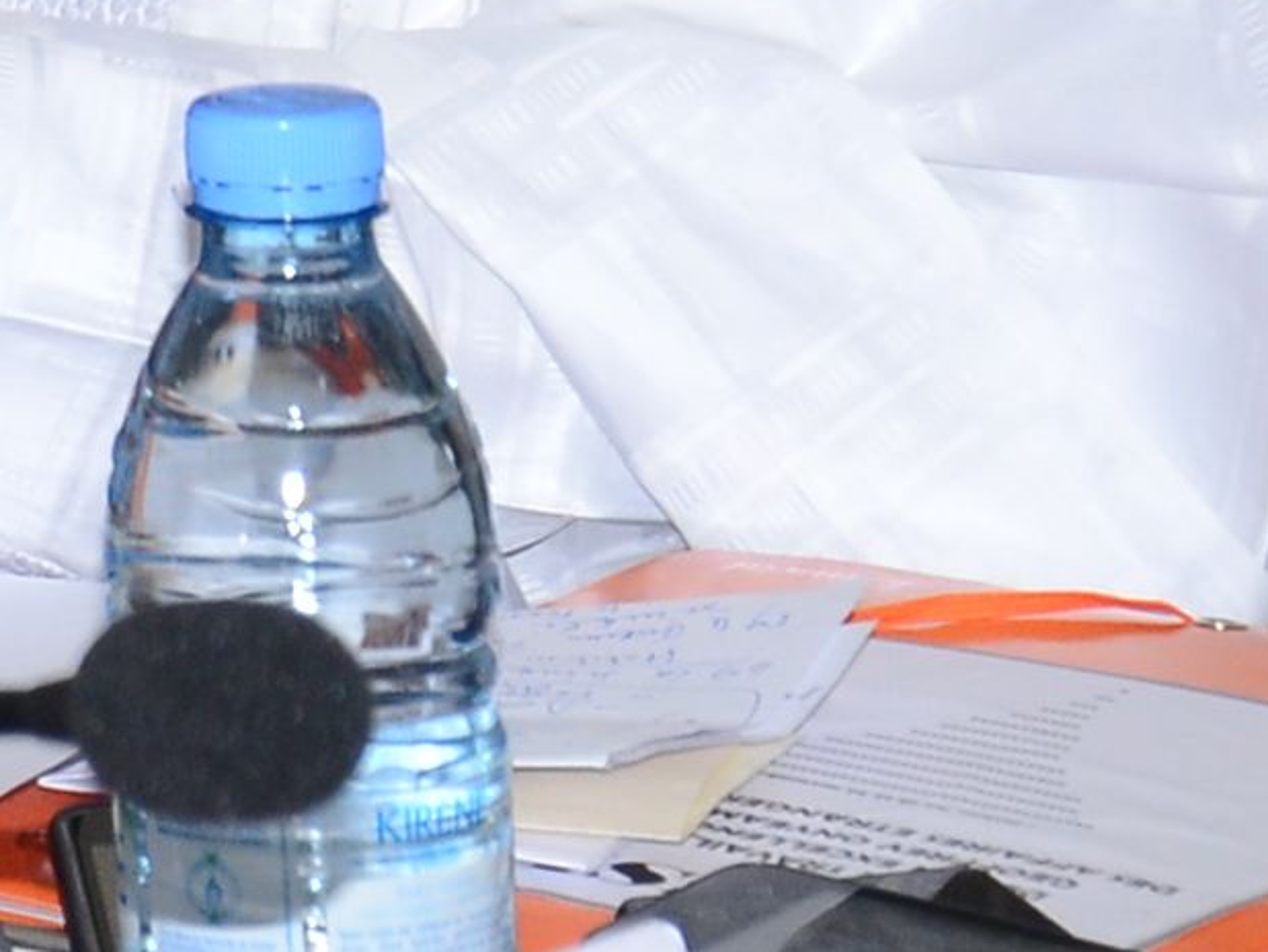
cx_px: -2415
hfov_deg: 3.9
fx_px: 18286
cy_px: -895
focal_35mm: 499
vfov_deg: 3.0
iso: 500
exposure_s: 1/100
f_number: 5
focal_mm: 58
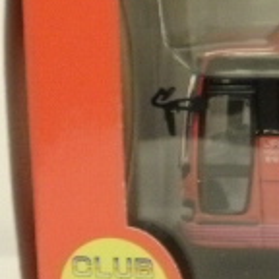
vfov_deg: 10.1
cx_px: 589
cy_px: 126
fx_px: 1578
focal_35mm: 173
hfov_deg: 9.4
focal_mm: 7.7
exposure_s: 1/8
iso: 125
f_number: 4
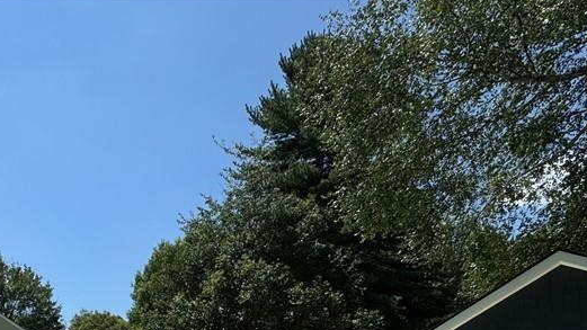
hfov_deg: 59.0
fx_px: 467
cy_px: 426
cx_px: 112
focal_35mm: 30
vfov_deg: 30.8
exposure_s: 1/2674
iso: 50
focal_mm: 2.22
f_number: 2.2
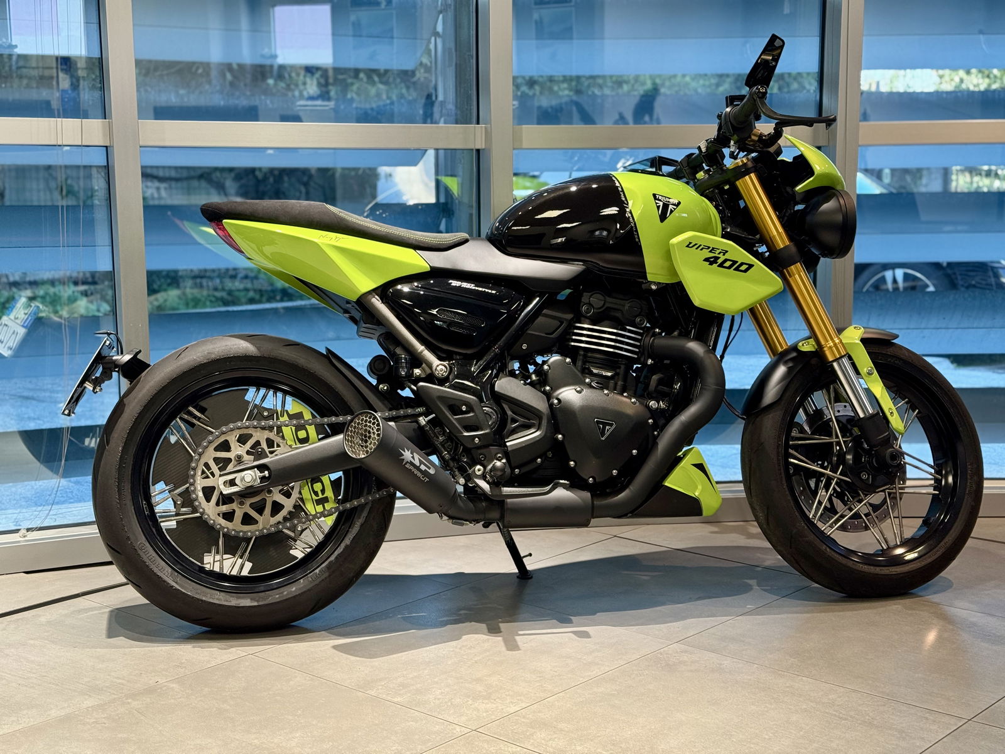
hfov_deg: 39.7
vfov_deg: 30.3
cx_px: 502
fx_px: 1394
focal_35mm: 48
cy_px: 377
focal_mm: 6.76
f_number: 1.78
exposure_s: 1/100
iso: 160
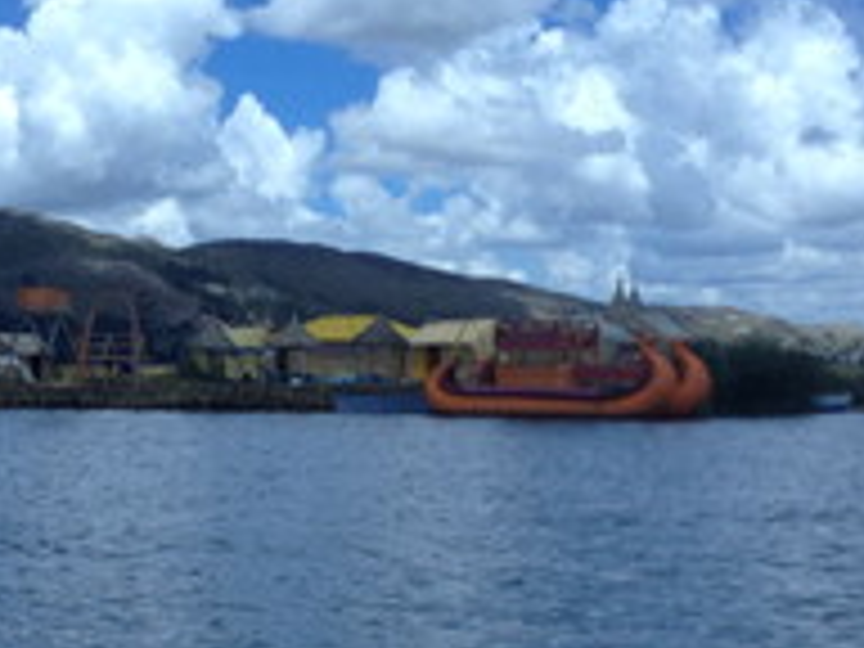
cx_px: 207
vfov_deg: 17.1
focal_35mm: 86
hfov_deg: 22.5
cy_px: 502
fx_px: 2147
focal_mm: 4.12
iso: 50
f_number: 2.4
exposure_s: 1/1595
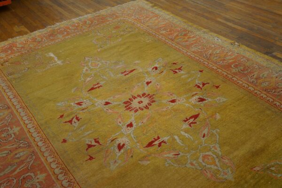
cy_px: 94
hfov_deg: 53.2
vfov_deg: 36.8
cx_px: 141
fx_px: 282
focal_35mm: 36
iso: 500
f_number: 4
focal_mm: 24
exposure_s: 1/60
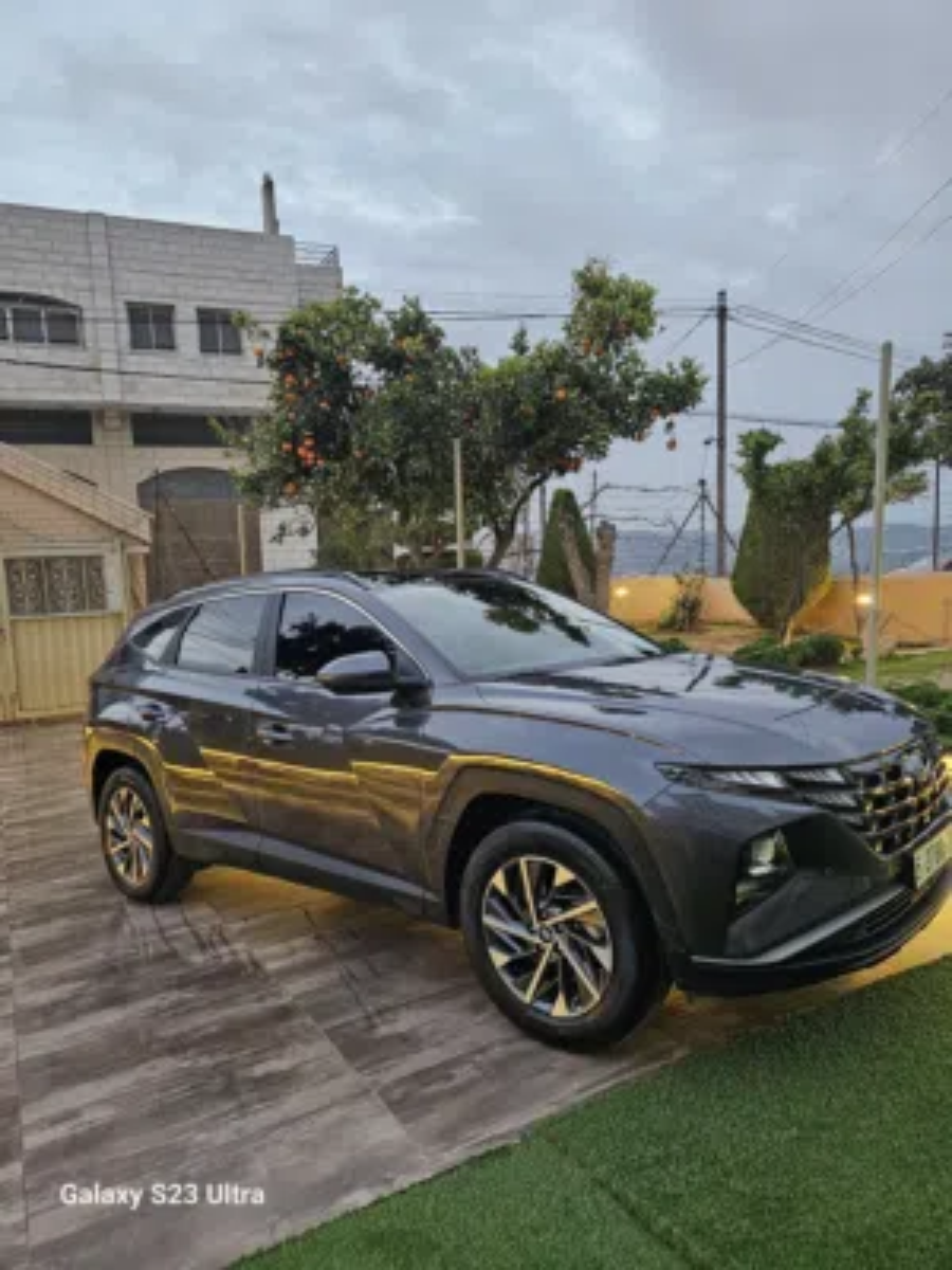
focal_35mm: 23
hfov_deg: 58.9
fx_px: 843
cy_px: 635
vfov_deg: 73.9
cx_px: 476
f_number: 1.7
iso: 400
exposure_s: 1/100
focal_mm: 6.3
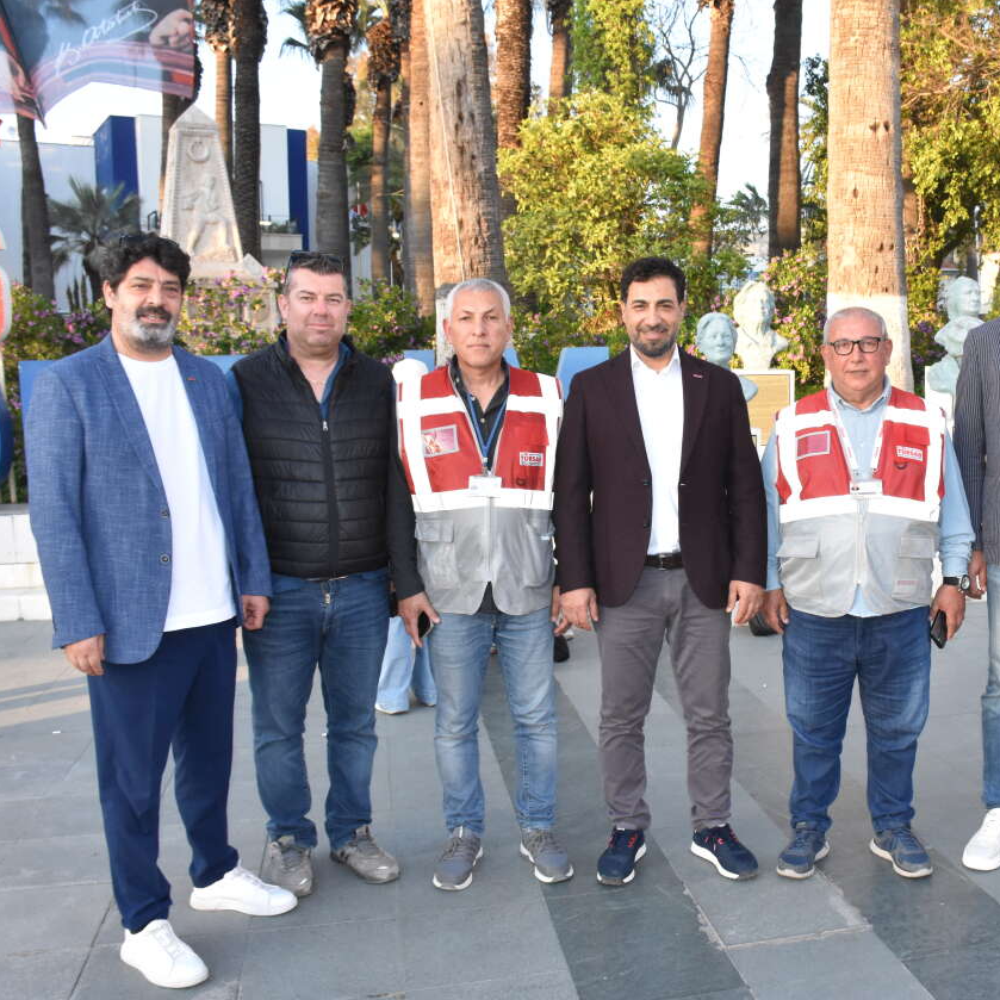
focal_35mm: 35
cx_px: 663
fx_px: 1144
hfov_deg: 46.5
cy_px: 498
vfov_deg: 47.2
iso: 1600
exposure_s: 1/250
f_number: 10
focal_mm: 18
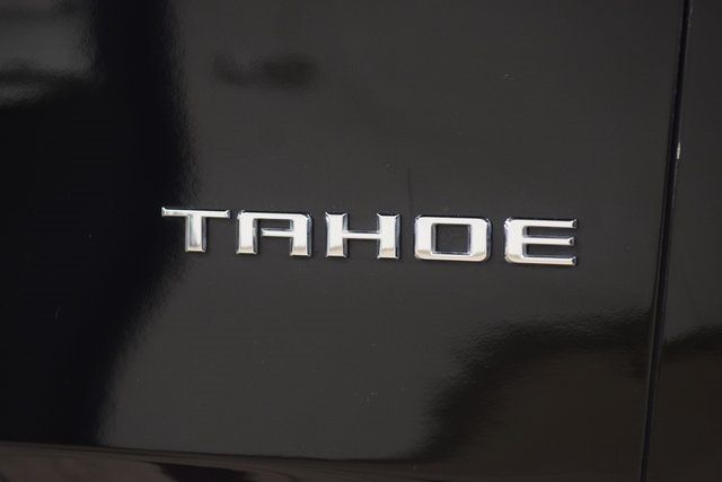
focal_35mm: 105
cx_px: 361
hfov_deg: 19.5
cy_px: 241
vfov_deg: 13.0
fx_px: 2106
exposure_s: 1/30
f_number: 4
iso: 1600
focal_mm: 70
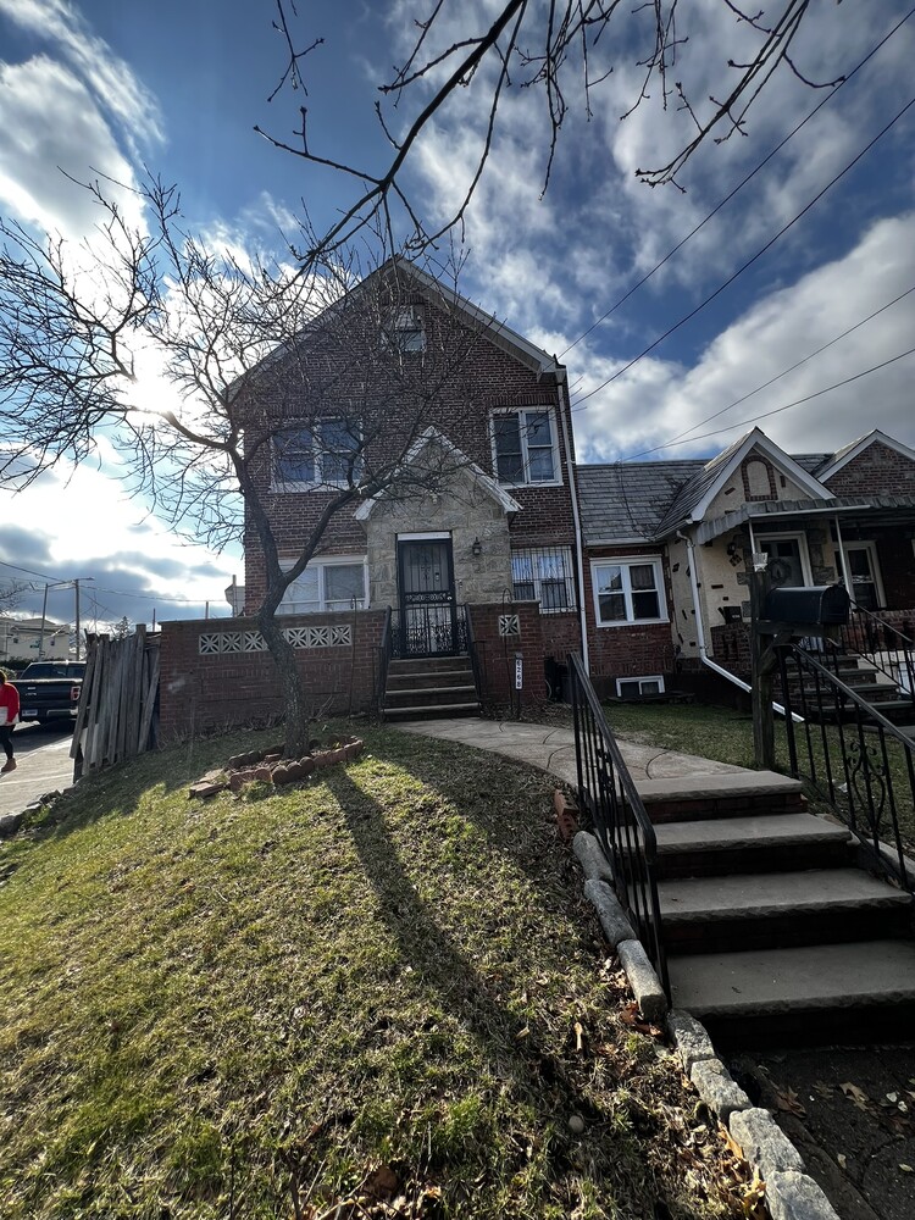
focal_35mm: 13
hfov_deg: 89.9
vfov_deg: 106.2
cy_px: 610
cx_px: 458
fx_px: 458
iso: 32
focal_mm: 1.57
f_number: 1.8
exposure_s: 1/669
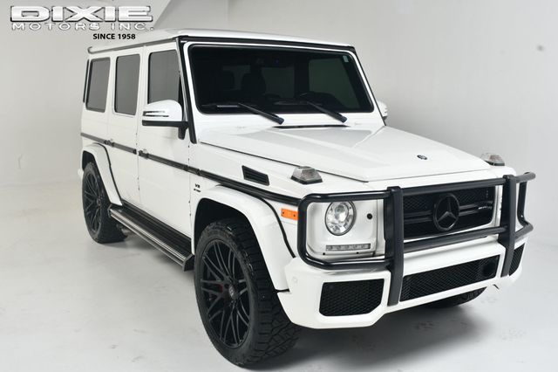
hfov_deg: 53.2
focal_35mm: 36
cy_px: 186
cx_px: 279
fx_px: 558
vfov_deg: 36.8
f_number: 11
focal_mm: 24
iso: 100
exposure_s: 1/160
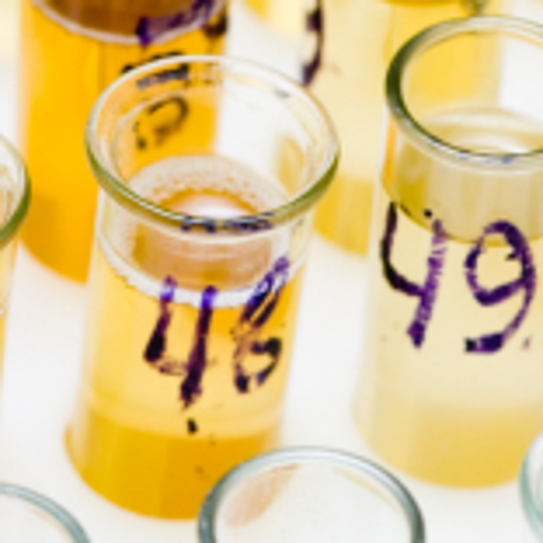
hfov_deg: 4.8
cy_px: 134
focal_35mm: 363
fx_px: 6445
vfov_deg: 4.8
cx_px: 70
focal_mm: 105
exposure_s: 1/30
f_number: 8
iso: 100
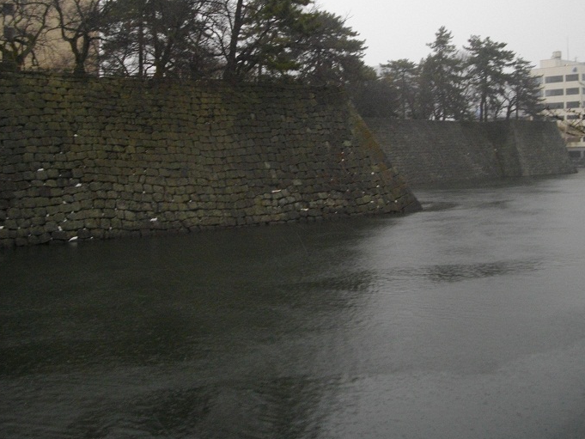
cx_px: 273
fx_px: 710
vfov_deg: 34.2
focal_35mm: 42
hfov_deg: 44.8
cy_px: 162
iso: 181
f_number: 2.9
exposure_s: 1/125
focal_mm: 5.7
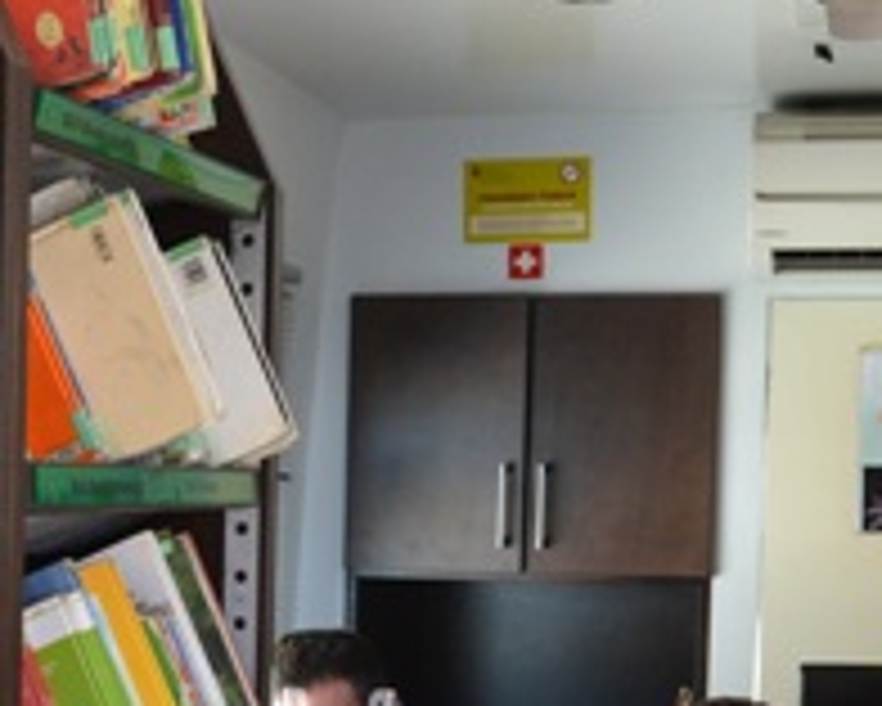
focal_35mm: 92
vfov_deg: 16.3
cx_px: 126
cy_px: 771
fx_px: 2403
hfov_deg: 20.5
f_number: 5
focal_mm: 20
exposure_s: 1/100
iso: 800
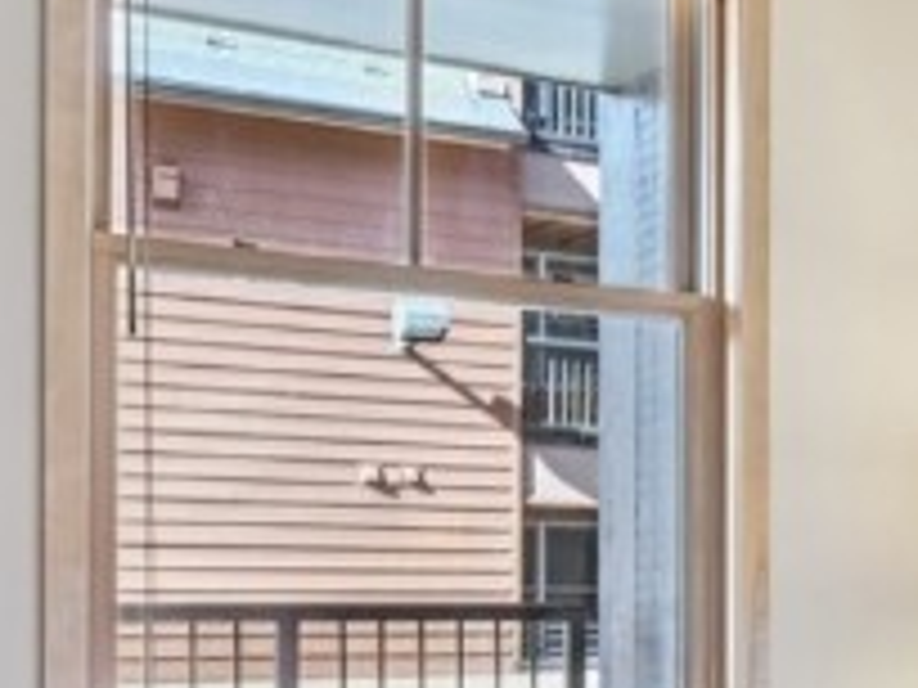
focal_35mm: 76
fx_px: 2015
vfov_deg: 19.2
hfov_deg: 23.0
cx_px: 1174
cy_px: 571
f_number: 8
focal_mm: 14
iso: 400
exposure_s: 1/8
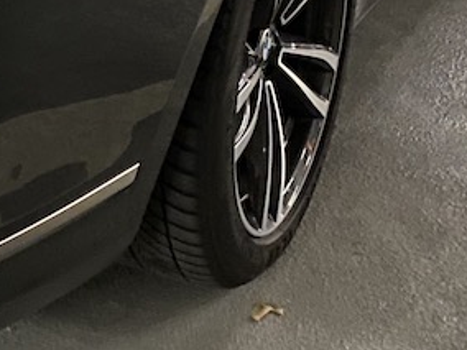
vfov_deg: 12.2
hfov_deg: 14.7
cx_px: -380
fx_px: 1578
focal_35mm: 117
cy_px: -146
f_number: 1.8
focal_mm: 4.25
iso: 1000
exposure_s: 1/17
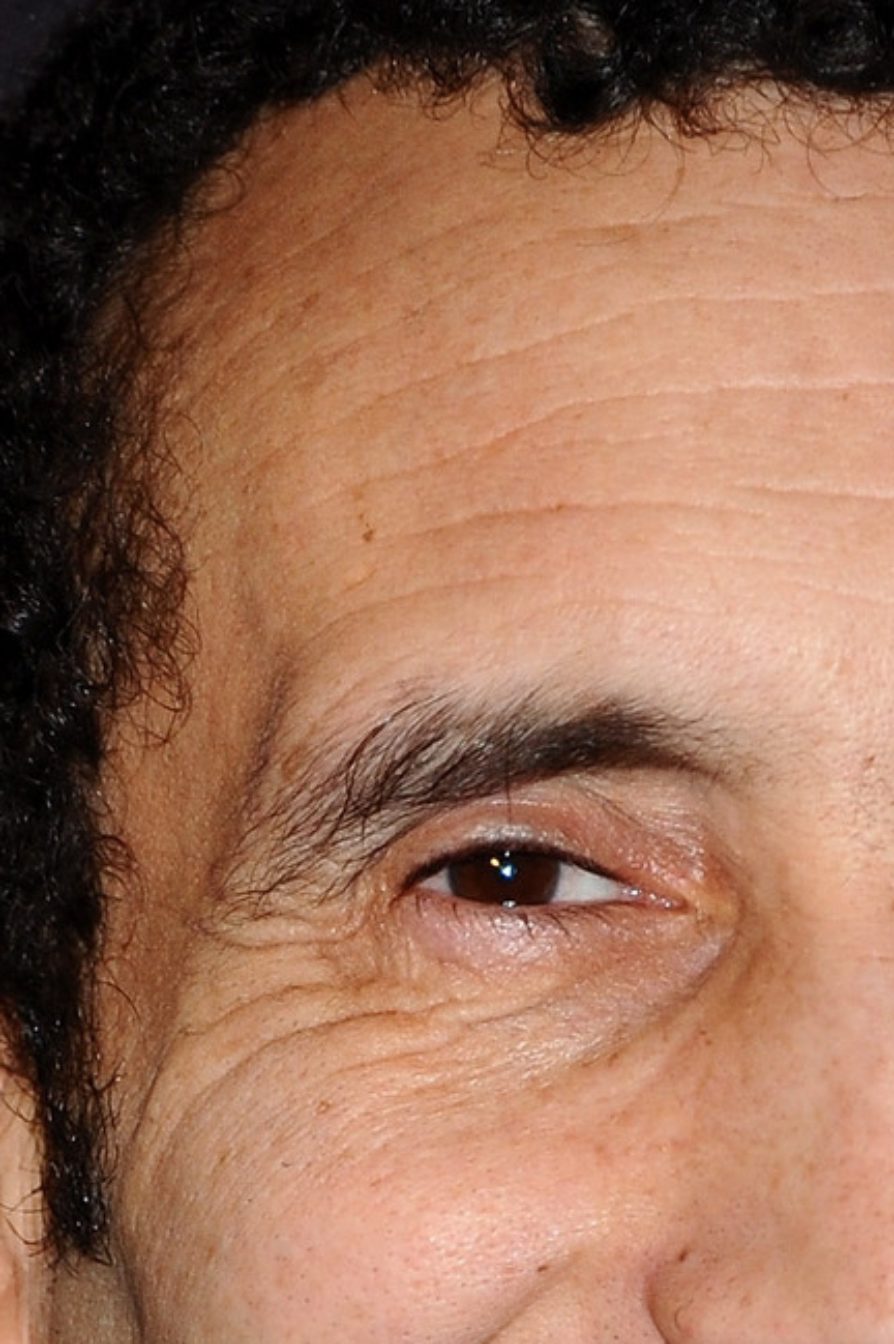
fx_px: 35273
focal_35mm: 946
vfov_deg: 2.2
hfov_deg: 1.5
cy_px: 1686
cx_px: 726
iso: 640
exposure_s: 1/250
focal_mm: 300
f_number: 7.1
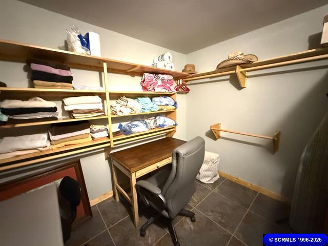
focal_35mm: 14
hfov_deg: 102.1
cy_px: 123
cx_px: 164
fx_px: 133
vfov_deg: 85.7
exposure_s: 1/42
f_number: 2.2
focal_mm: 2.22
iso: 1250
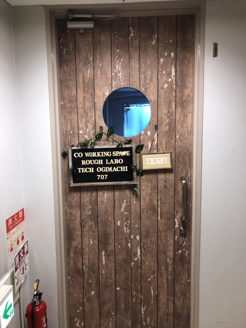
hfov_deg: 49.7
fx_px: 265
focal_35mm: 28
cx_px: 123
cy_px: 164
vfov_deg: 63.4
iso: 40
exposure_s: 1/30
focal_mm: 4
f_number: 1.8
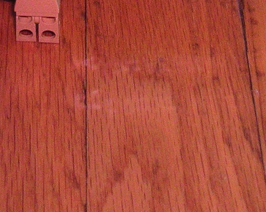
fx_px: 913
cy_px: -81
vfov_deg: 12.8
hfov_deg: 16.5
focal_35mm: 116
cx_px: 78
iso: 303
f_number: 2.8
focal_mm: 5.8
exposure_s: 1/60.1
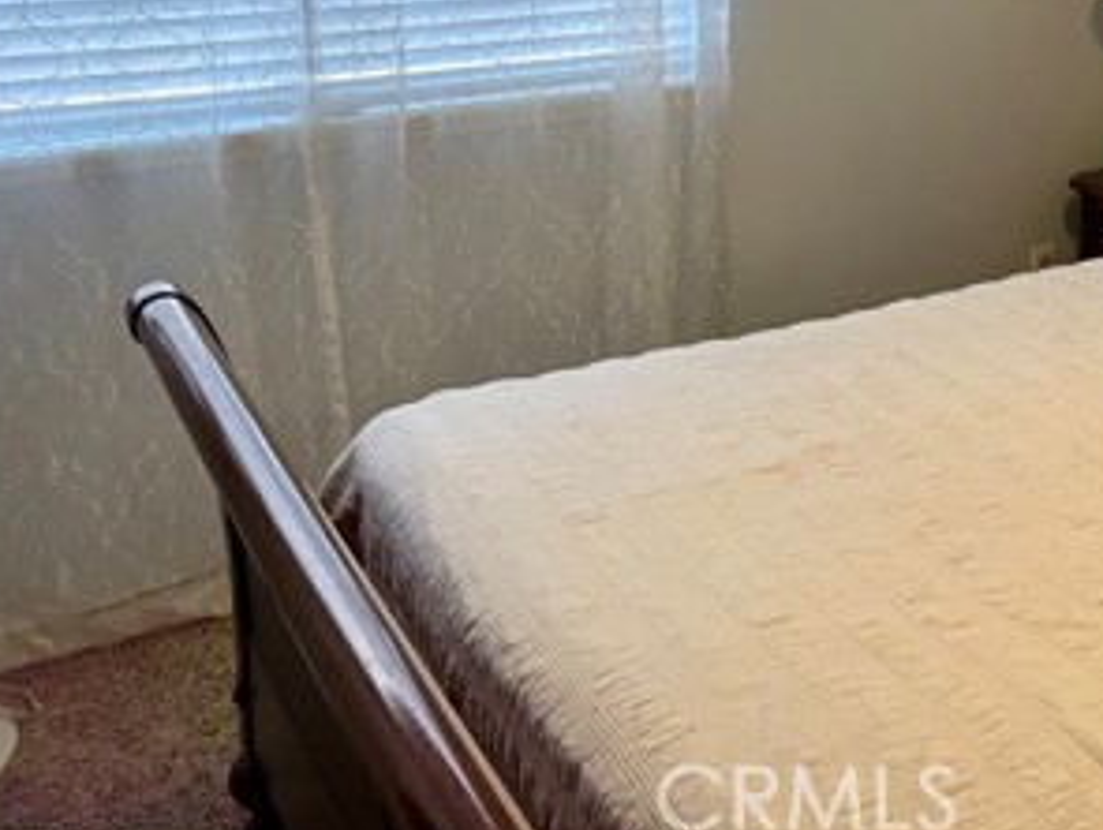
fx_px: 1659
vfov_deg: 26.3
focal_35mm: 52
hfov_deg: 33.0
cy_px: -45
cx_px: 1159
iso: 400
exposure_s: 1/60
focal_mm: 6.76
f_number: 1.78
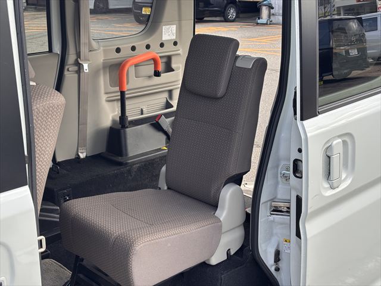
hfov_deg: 36.8
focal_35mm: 52
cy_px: 143
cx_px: 190
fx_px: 572
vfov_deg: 28.0
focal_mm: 5.96
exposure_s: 1/187
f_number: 1.6
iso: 32
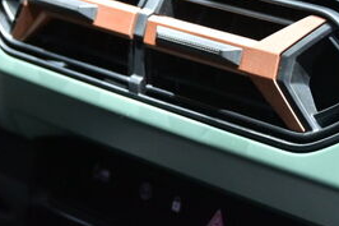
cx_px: 214
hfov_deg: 14.4
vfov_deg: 9.6
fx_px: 1338
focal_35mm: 142
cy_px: 50
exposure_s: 1/25
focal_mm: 41
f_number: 6.3
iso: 800
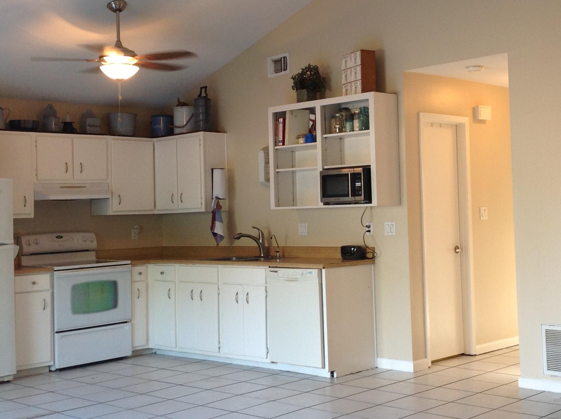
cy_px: 177
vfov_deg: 26.0
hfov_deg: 34.3
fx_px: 906
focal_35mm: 56
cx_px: 342
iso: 50
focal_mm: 4.28
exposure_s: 1/24
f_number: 2.4
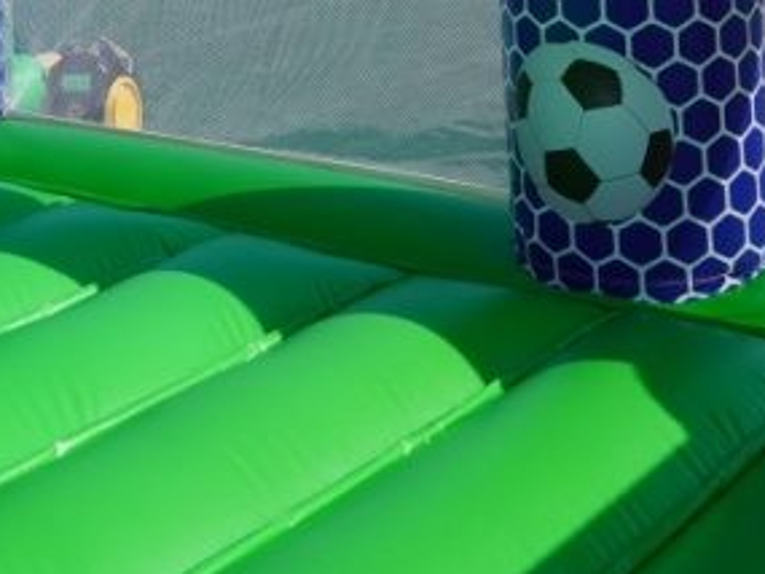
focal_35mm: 83
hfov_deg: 22.6
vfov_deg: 16.0
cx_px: -11
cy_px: -329
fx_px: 1835
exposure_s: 1/200
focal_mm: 16
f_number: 10
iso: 100
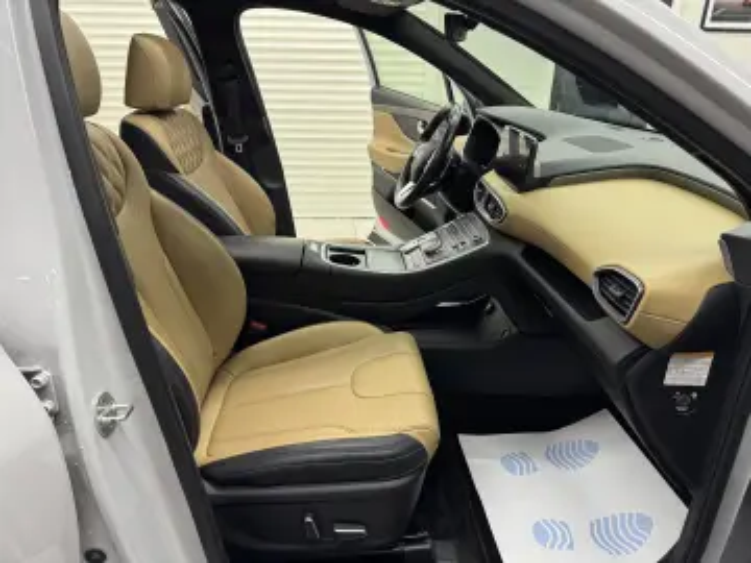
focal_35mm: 24
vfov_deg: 56.8
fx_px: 521
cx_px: 376
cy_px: 282
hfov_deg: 71.6
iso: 250
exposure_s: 1/50
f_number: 1.78
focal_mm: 6.76
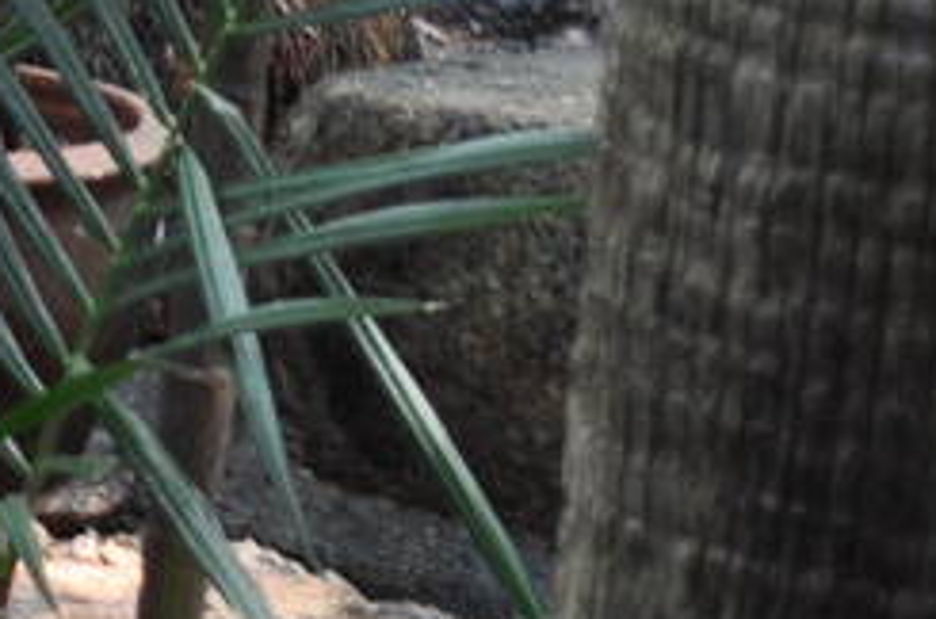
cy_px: -789
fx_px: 8143
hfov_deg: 6.6
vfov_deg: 4.3
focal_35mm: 314
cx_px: 378
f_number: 5
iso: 400
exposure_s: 1/100
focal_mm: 32
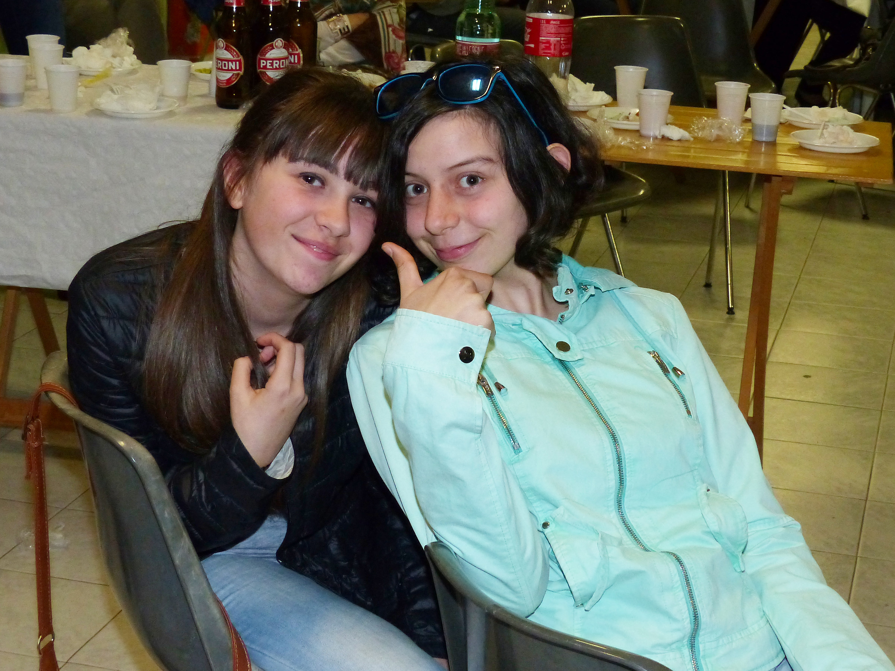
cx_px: 448
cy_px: 336
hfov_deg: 32.7
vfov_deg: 24.8
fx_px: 1525
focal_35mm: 59
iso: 400
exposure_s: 1/60
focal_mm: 10.5
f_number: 4
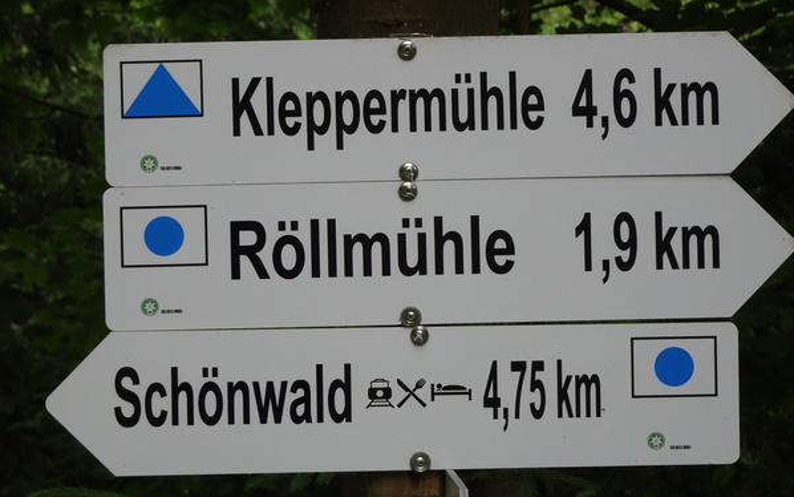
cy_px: 255
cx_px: 397
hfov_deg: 11.4
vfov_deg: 7.1
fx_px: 3982
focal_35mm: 184
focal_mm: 29.57
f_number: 5.6
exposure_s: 1/200
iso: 400
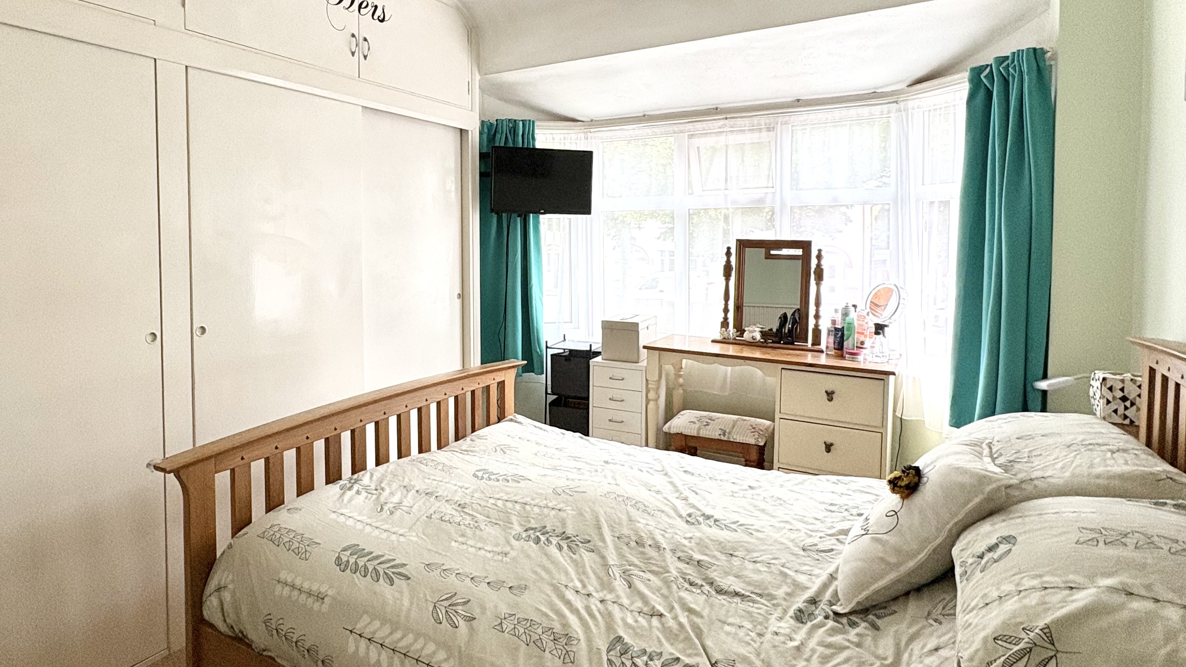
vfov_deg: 51.2
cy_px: 269
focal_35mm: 22
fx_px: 692
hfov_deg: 80.7
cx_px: 506
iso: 100
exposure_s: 1/99
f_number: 2.2
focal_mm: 2.22
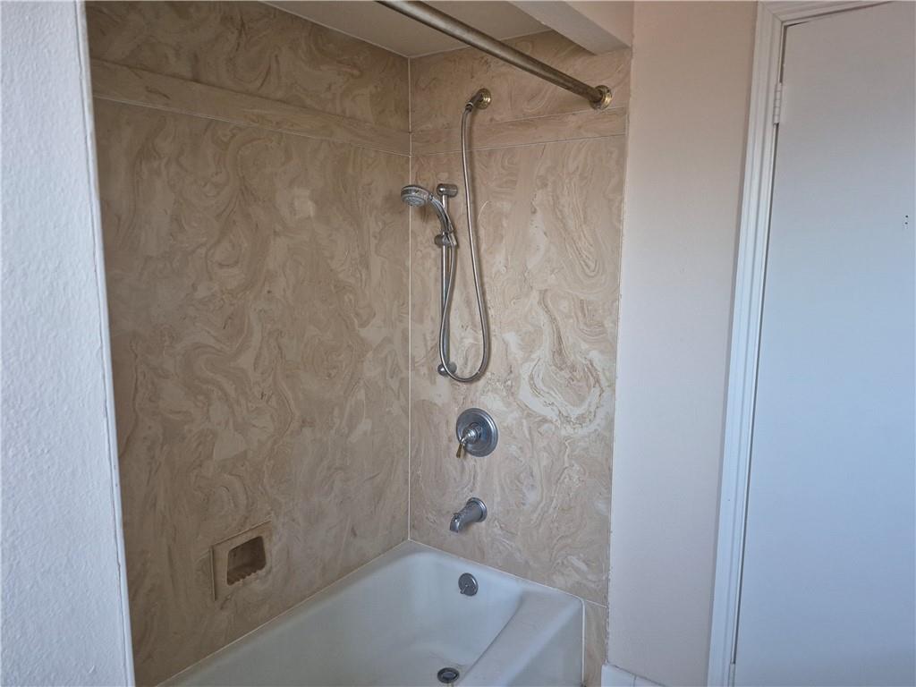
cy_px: 344
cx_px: 458
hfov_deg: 73.9
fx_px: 609
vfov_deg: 58.9
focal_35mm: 23
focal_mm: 5.4
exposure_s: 1/120
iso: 640
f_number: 1.8
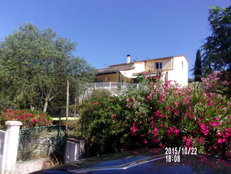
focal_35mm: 28
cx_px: 116
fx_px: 187
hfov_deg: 63.4
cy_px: 87
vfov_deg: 49.7
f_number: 10.8
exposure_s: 1/75
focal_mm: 5.1
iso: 80
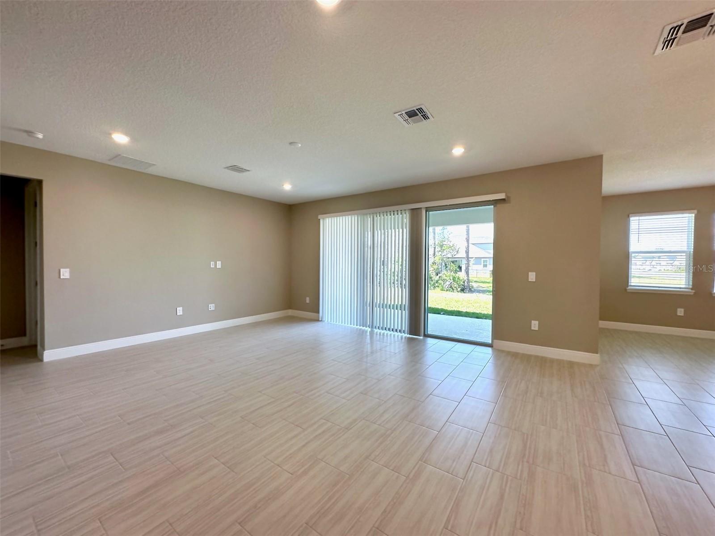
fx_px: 289
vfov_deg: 85.7
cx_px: 358
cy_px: 268
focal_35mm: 14
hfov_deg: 102.1
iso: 64
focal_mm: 2.22
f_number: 2.2
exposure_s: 1/120
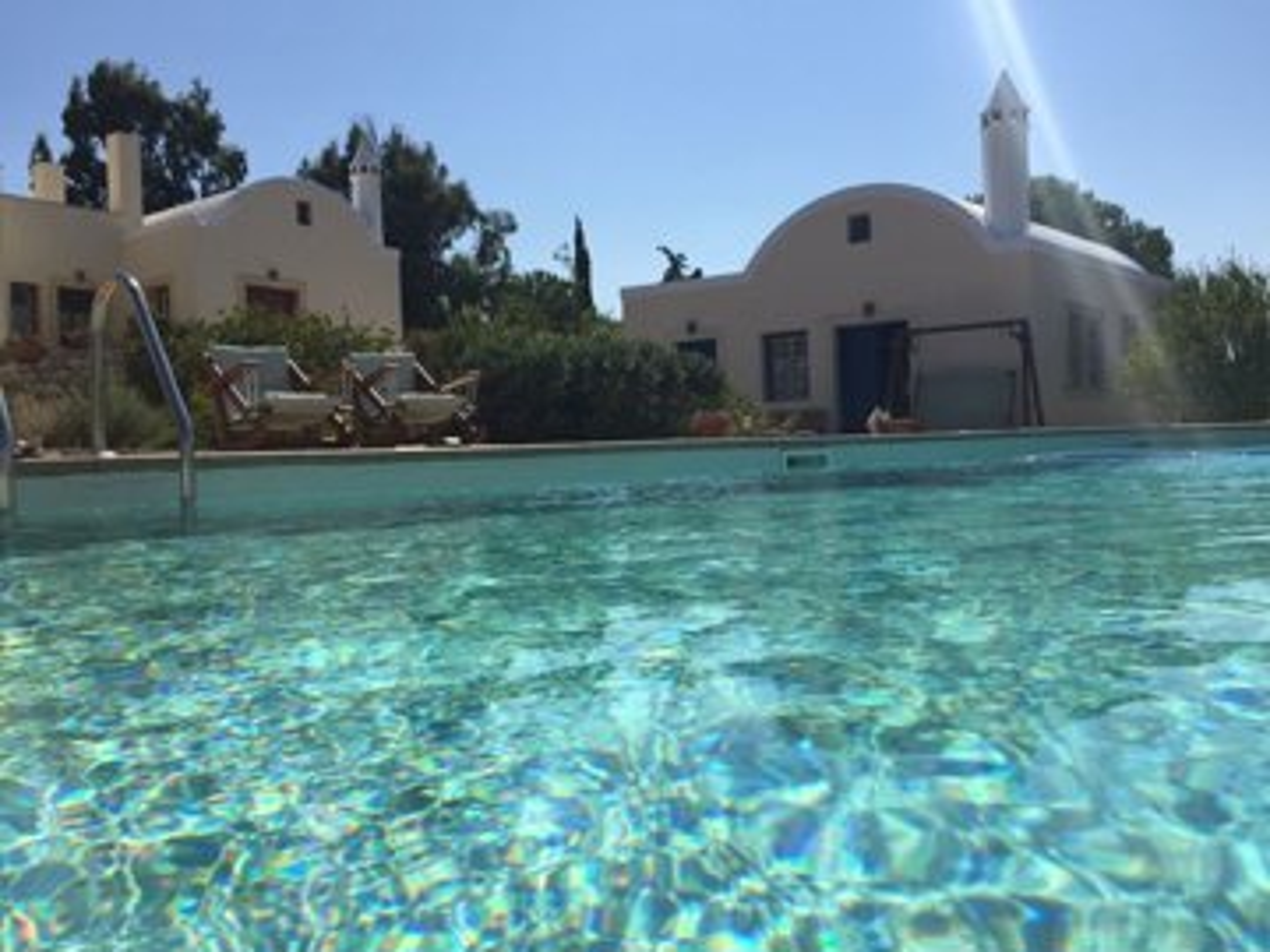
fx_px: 1064
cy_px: 476
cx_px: 635
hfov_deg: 61.7
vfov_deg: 48.2
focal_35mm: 29
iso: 32
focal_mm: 4.15
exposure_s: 1/4950
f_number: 2.2
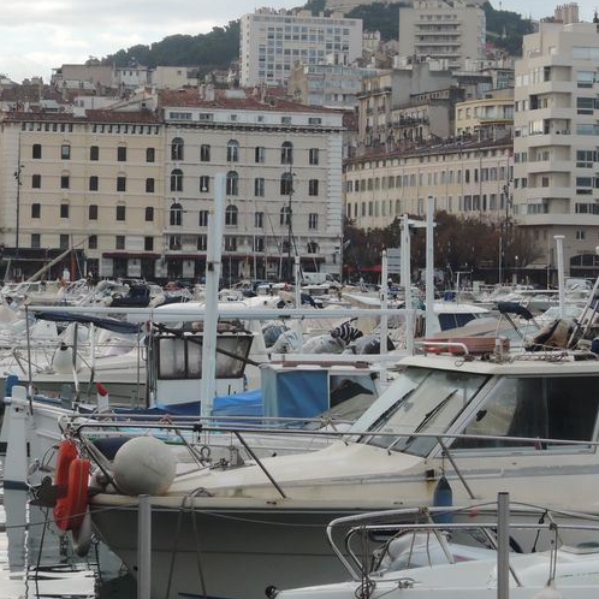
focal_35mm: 133
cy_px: 195
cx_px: 423
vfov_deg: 13.1
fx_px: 2604
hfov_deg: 13.1
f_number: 5.2
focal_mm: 16
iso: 250
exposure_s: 1/100
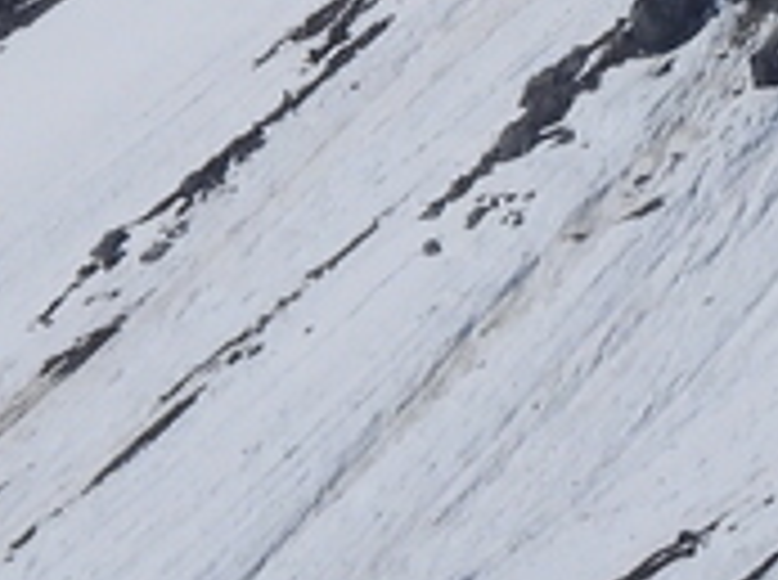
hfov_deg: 0.9
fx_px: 49881
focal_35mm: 2224
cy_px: -1164
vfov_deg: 0.7
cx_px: 652
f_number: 6.3
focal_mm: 53.5
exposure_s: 1/2000
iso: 100
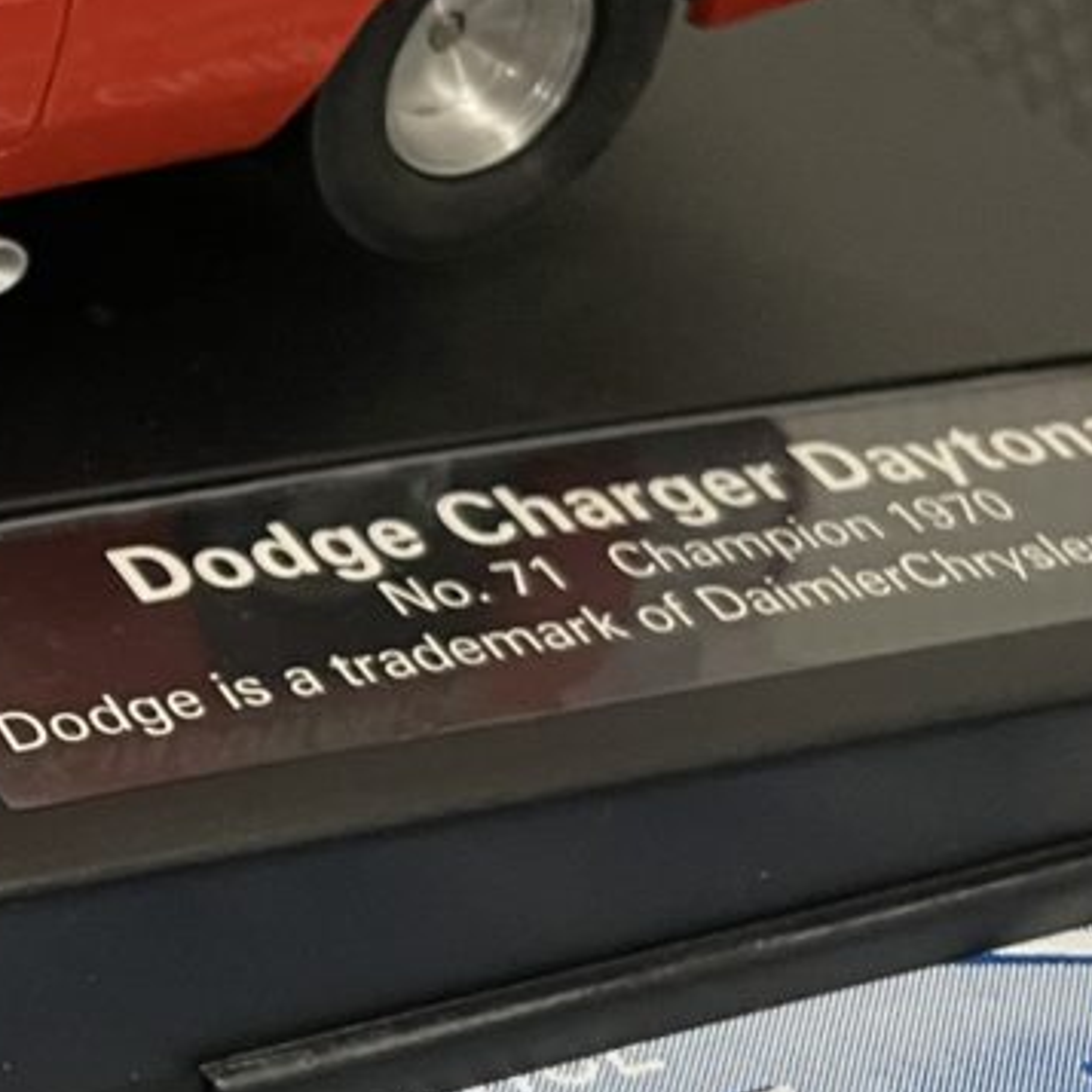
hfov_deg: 16.6
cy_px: 572
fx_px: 3533
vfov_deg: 17.6
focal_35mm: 99
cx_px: -340
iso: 500
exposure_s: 1/60
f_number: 1.6
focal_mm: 4.2
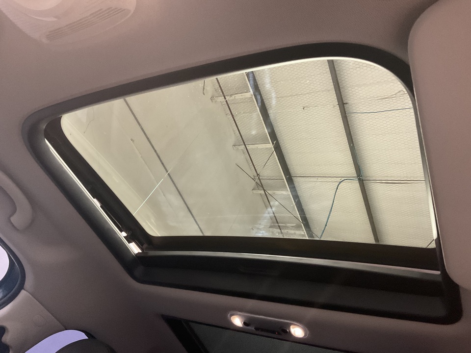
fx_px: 395
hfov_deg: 61.7
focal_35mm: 29
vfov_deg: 48.2
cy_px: 176
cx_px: 236
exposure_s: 1/30
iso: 320
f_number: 1.8
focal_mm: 3
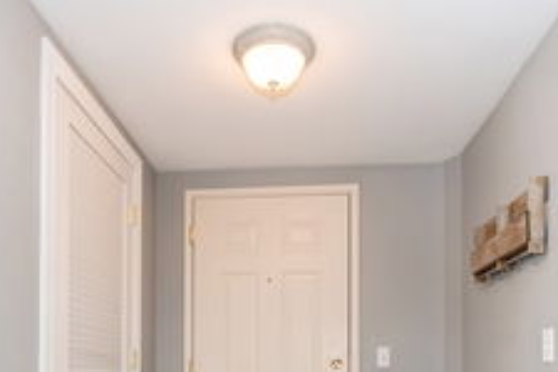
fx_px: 496
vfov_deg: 36.8
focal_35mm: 32
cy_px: 374
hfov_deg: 58.7
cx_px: 265
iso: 250
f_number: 7.1
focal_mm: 10
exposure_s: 1/15
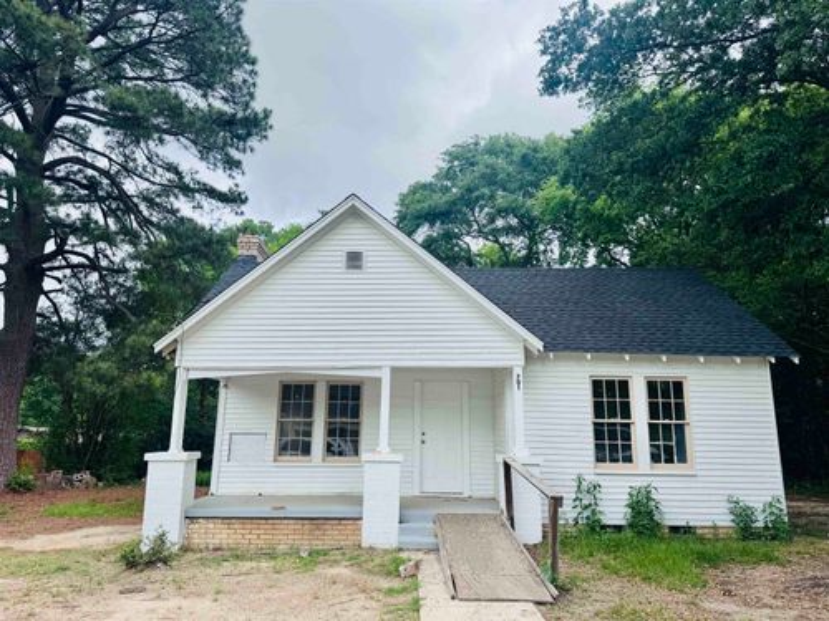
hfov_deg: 71.6
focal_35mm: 24
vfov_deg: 56.8
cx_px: 414
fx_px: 575
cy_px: 310
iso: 80
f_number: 1.78
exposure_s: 1/2710
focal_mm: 6.76
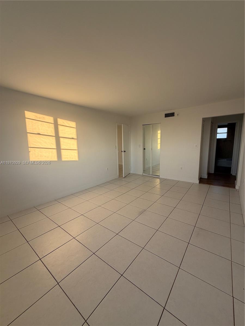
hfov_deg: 85.7
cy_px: 163
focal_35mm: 14
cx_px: 122
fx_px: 132
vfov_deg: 102.1
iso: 64
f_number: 2.2
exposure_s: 1/121
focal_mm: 2.22
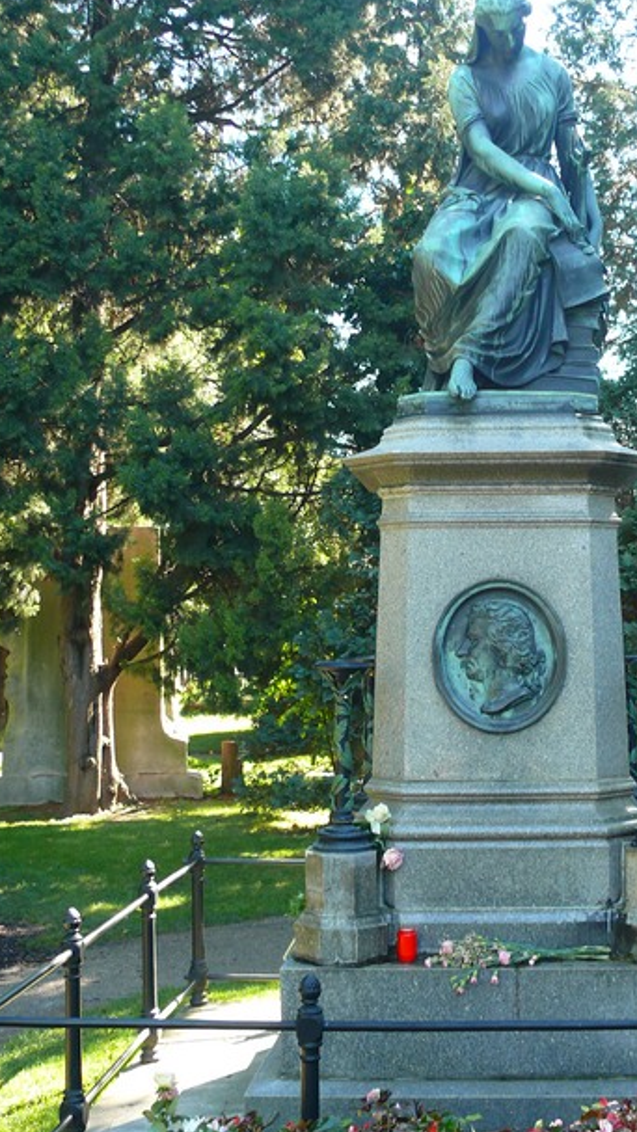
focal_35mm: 47
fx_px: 1411
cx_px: 464
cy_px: 549
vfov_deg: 43.7
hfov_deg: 25.2
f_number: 2.8
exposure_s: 1/30
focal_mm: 7.4
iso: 100
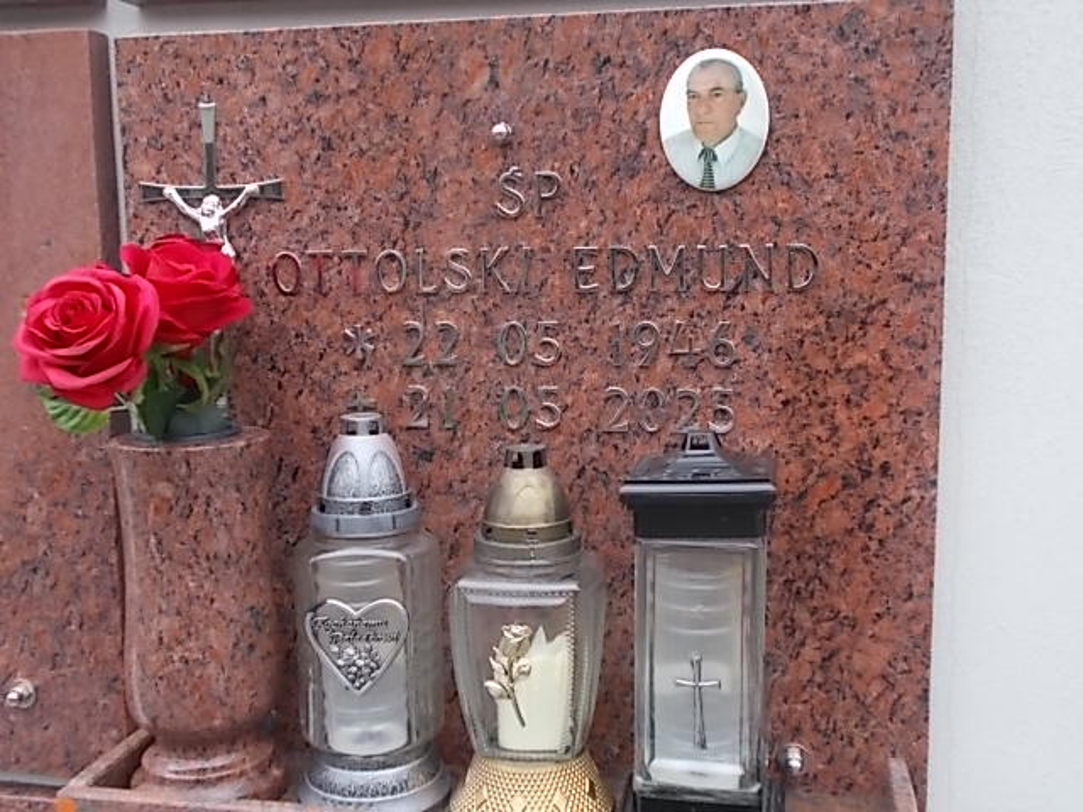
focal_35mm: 39
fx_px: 1220
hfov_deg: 47.9
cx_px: 542
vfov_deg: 36.8
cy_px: 406
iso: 80
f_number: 3.9
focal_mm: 6.9
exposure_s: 1/100
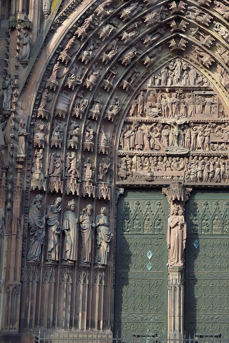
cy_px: 47
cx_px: 176
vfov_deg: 18.8
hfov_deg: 12.7
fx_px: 1022
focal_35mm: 107
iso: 200
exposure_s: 1/250
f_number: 6.3
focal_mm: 48
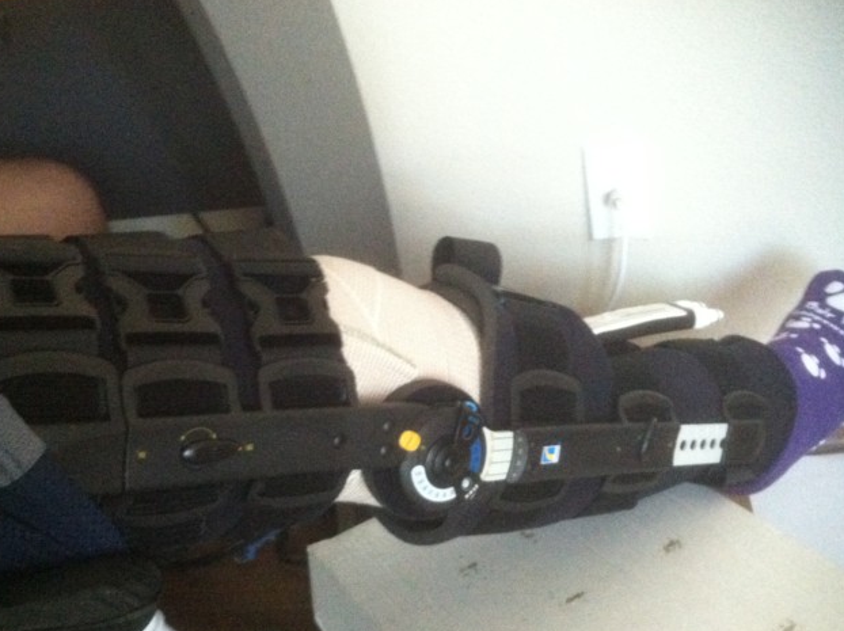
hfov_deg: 42.1
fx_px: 1096
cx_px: 437
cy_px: 379
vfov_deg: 32.0
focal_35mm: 45
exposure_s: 1/15
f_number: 2.8
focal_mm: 3.85
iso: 800
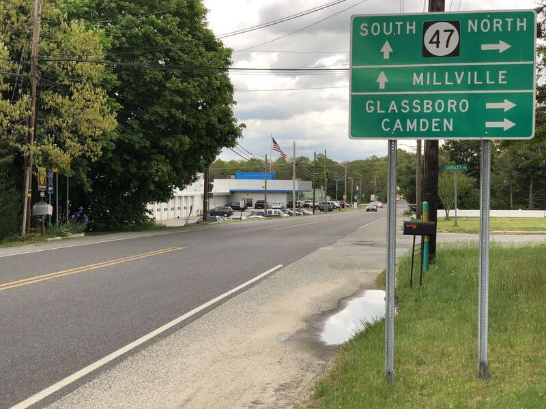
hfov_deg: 36.8
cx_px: 273
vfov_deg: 28.0
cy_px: 204
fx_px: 820
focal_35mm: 52
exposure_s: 1/183
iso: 16
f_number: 2.4
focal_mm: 6
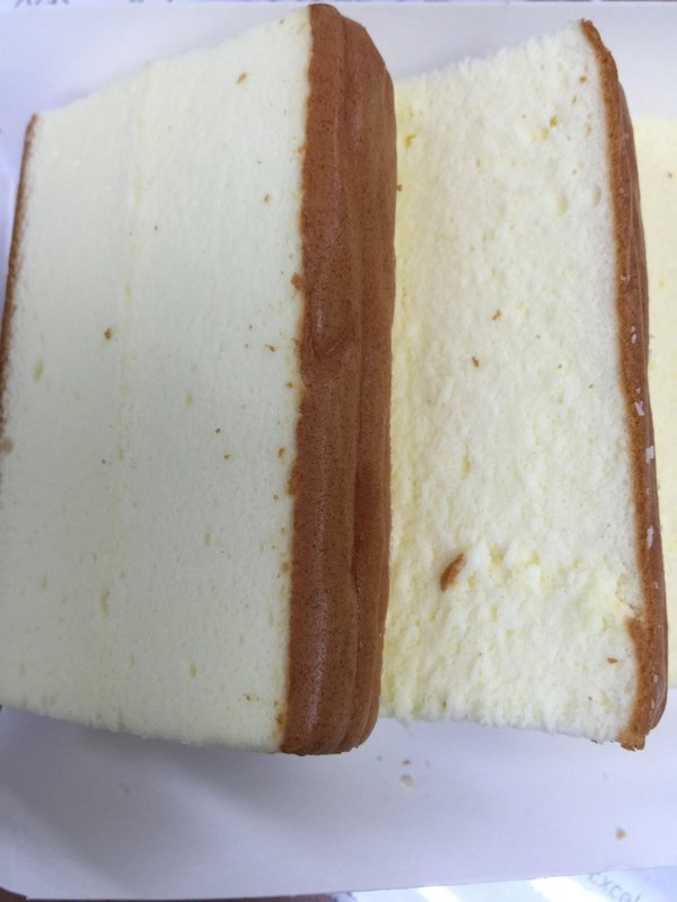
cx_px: 338
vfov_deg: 61.7
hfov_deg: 48.2
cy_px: 451
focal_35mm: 29
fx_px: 756
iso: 40
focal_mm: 4.15
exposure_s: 1/40
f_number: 2.2
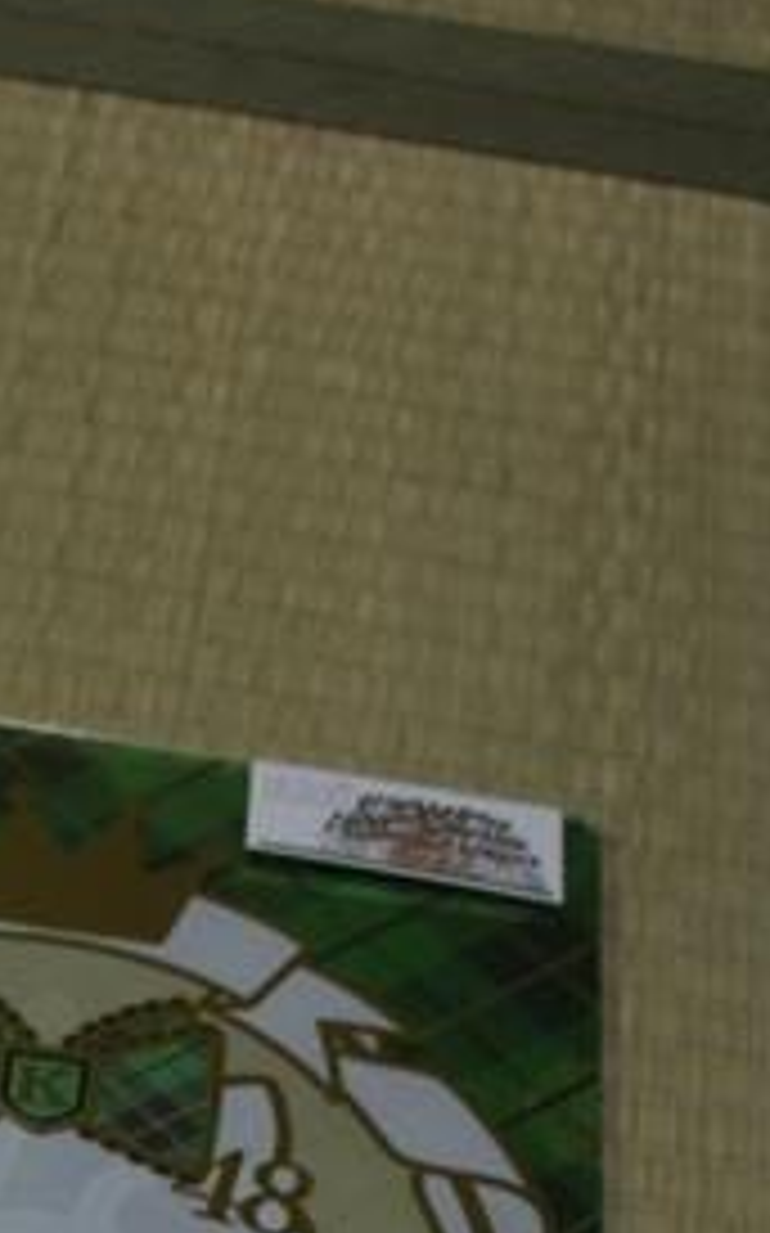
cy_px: 1611
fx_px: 3294
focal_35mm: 98
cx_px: -216
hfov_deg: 12.9
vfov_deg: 19.5
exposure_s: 1/40
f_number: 4
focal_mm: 22
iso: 200
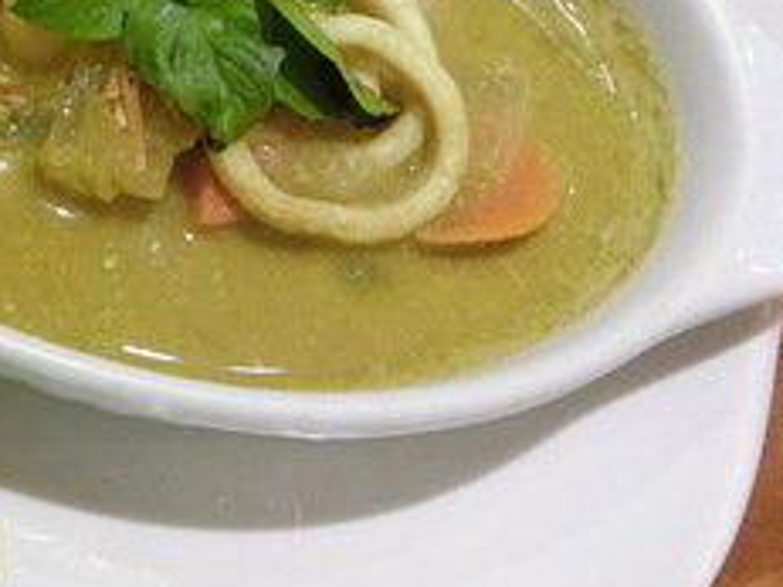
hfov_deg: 26.5
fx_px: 1470
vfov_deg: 22.3
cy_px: 143
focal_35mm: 65
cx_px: -156
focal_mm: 5.4
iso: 400
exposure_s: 1/50
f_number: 2.8
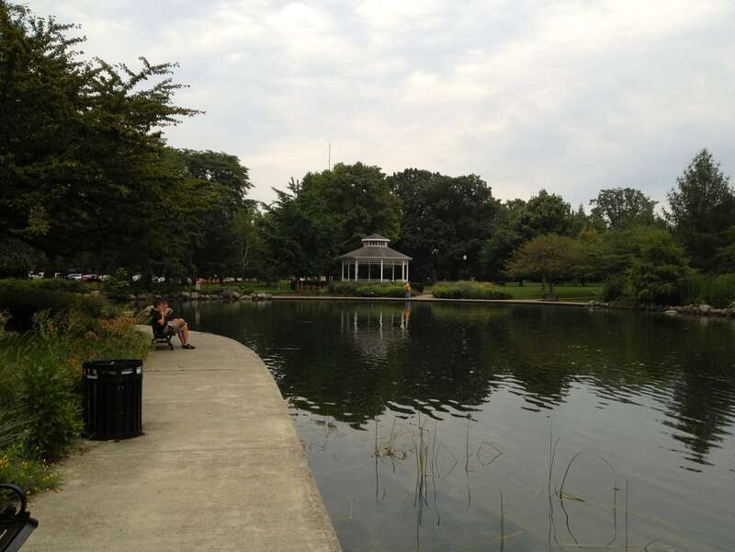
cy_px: 276
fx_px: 743
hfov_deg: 52.6
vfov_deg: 40.7
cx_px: 368
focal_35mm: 35
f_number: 2.4
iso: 50
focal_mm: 4.28
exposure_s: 1/211
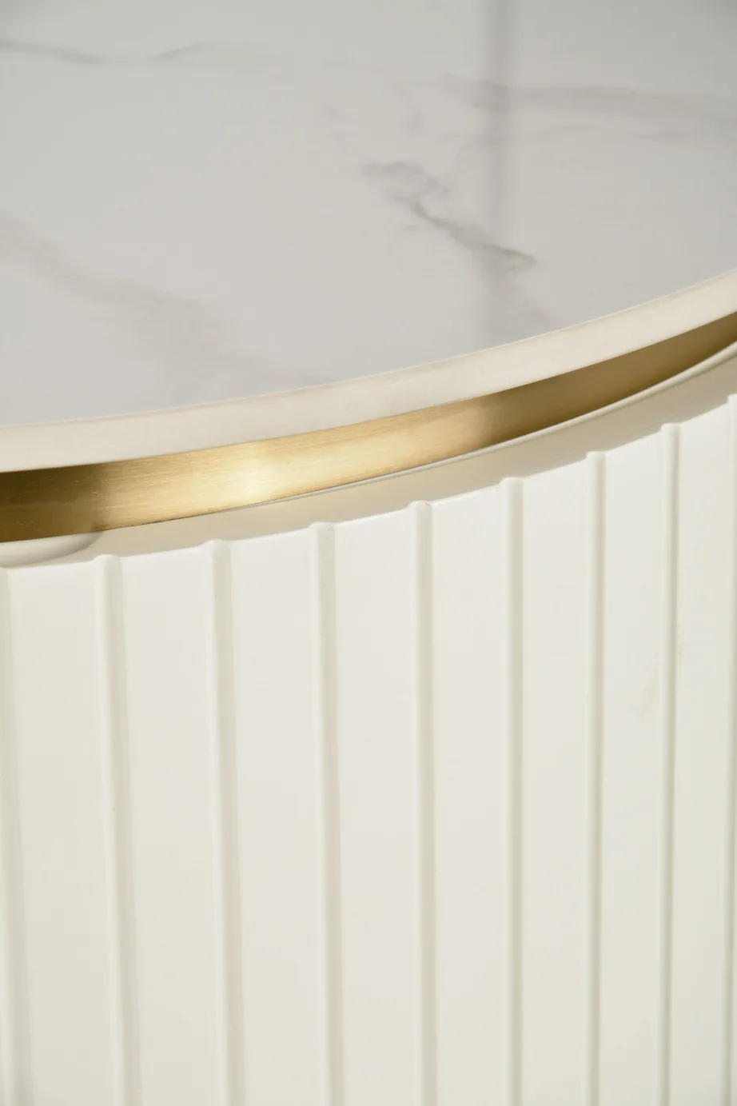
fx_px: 4836
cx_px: 368
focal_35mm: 158
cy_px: 553
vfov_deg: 13.0
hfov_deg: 8.7
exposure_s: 1/20
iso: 160
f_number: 9.5
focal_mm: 105
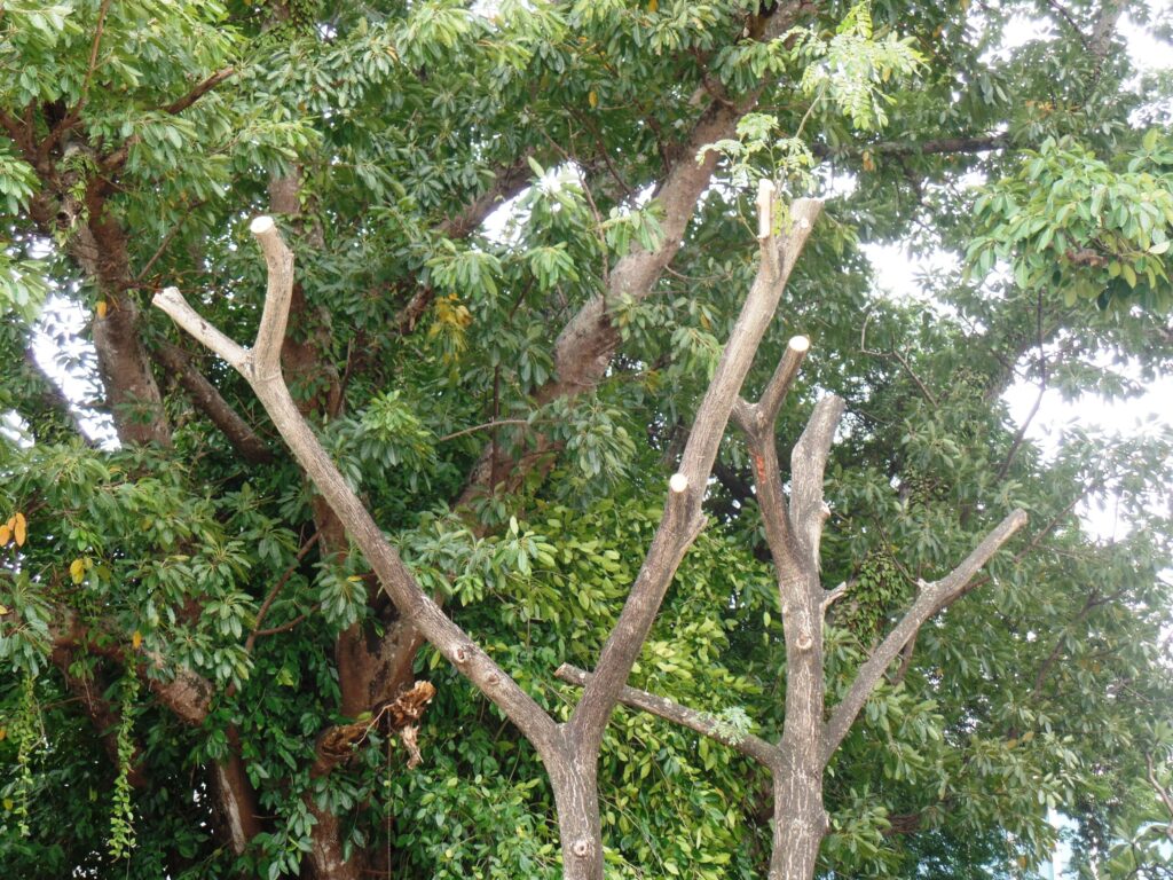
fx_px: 3151
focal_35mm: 93
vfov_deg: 15.9
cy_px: 440
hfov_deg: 21.1
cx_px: 586
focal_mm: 16.5
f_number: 3.9
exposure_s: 1/60
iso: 80
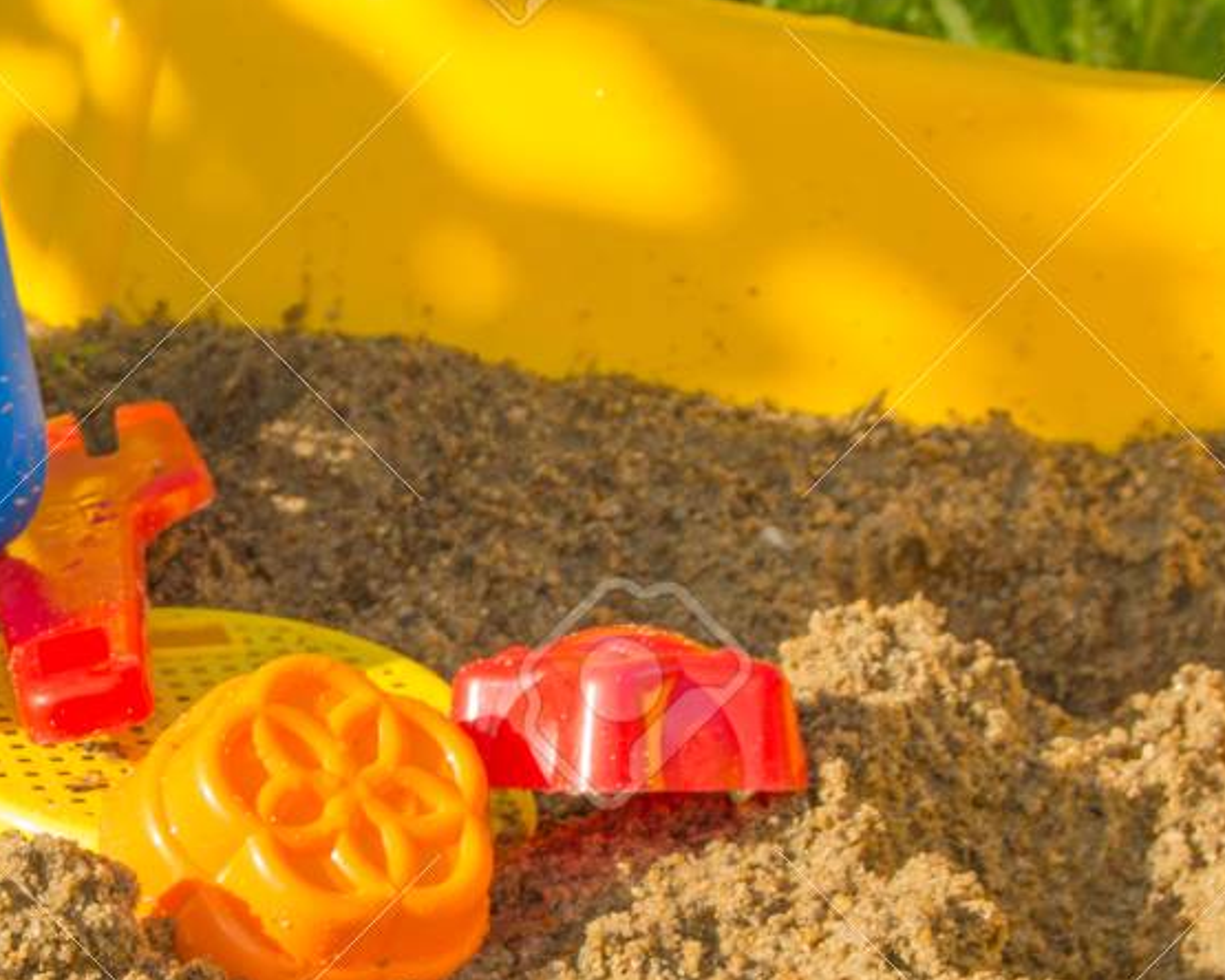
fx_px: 5728
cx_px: 212
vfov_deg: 9.8
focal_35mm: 158
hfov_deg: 12.1
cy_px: 600
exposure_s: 1/125
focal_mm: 48
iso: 100
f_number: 8
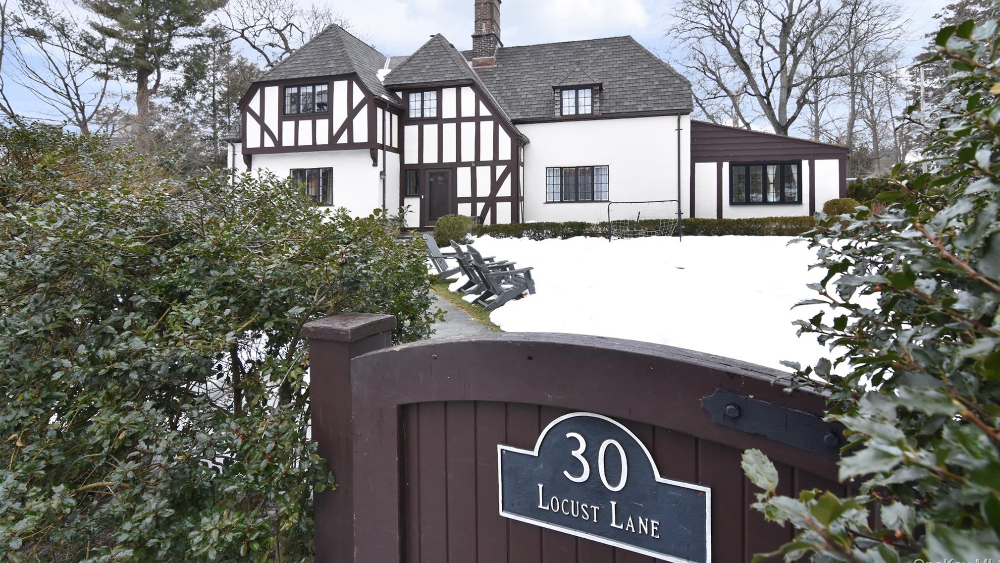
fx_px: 465
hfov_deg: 94.2
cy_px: 239
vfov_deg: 62.0
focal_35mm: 18
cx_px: 507
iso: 640
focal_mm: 11
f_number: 8
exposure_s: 1/100
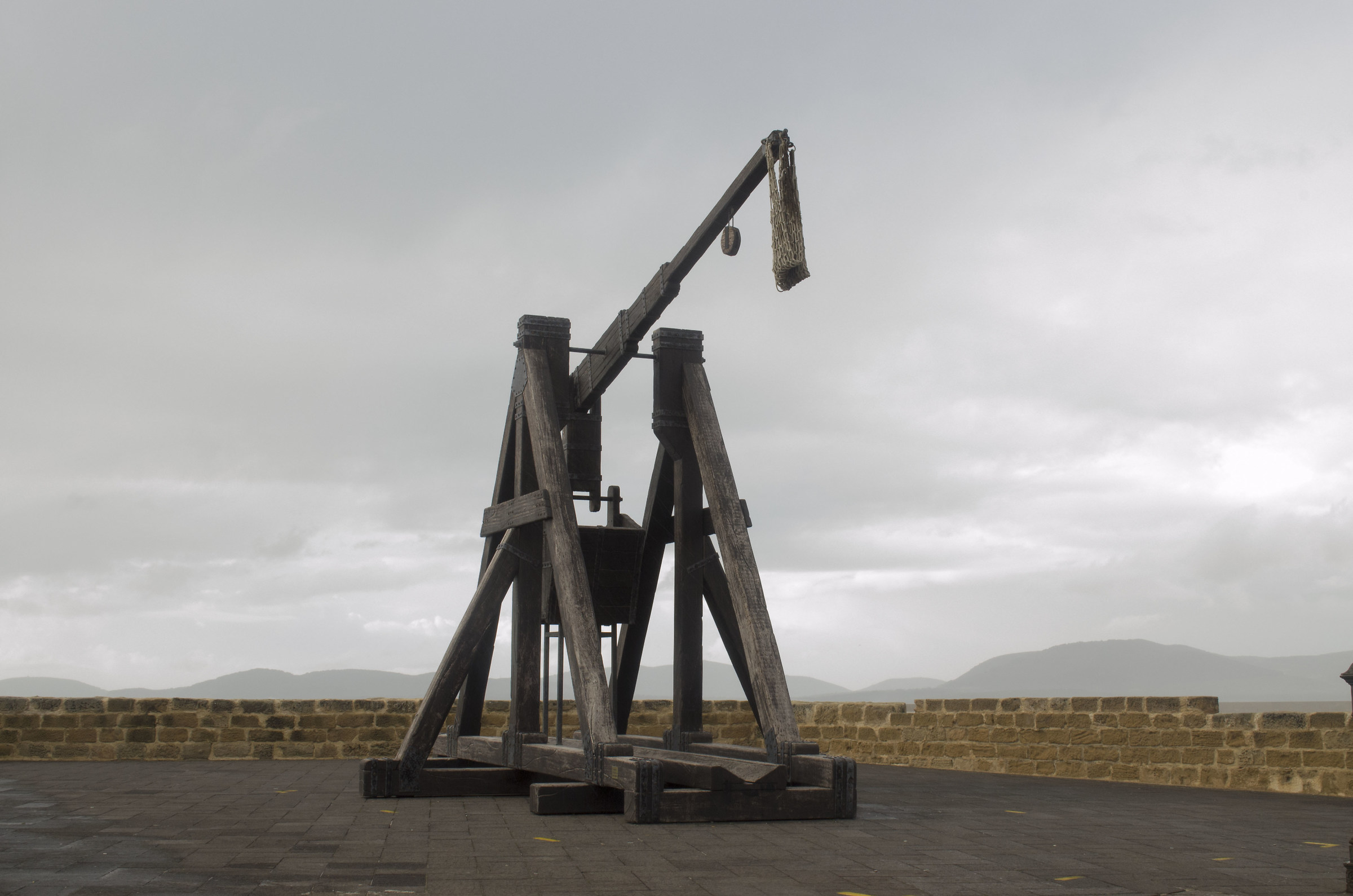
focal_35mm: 42
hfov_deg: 46.5
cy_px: 448
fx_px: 1575
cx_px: 676
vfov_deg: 31.7
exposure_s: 1/50
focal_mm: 28
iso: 800
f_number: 13
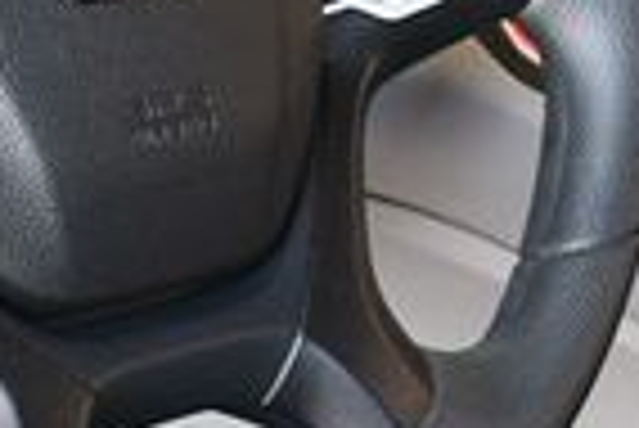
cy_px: 5
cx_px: 94
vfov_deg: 6.9
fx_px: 3518
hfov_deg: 10.3
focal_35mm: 198
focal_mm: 22
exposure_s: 1/200
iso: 800
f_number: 4
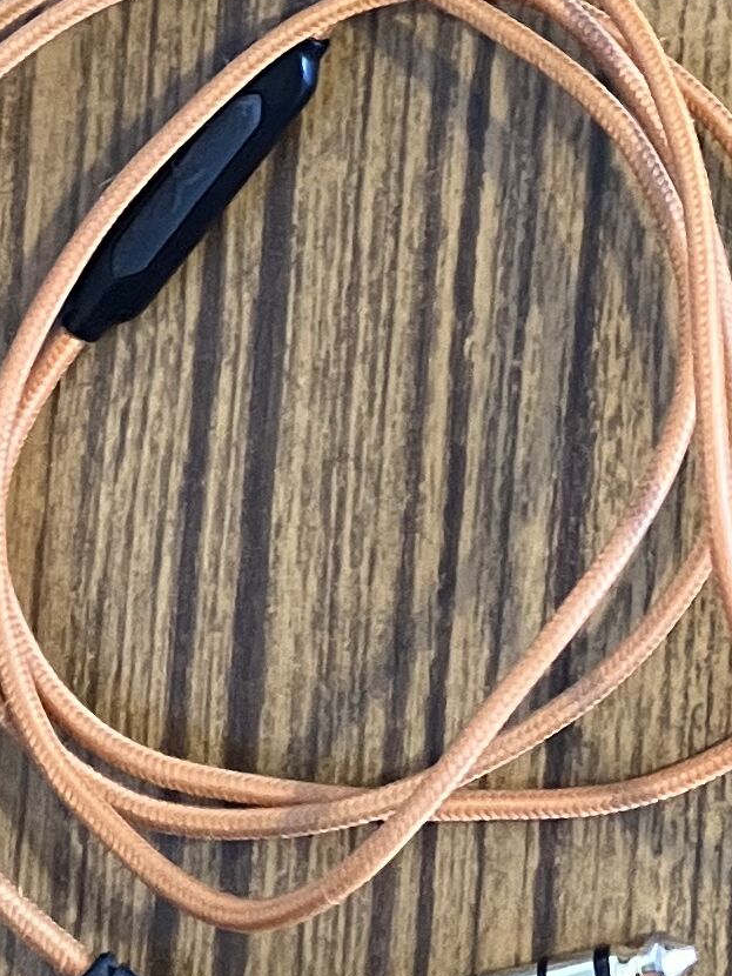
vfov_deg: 13.2
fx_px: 3833
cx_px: 1399
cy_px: -731
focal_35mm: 136
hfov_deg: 10.2
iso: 500
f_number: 1.8
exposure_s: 1/30
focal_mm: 3.99
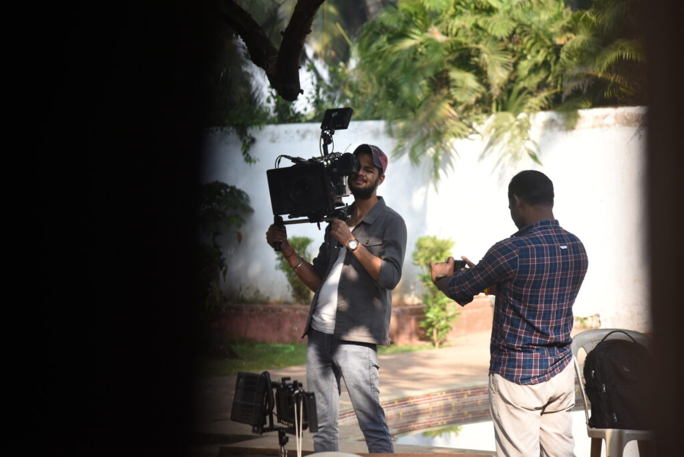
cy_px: 228
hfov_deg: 17.1
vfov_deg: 11.4
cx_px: 342
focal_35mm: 120
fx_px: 2281
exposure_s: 1/1600
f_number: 4
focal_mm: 120
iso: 1250
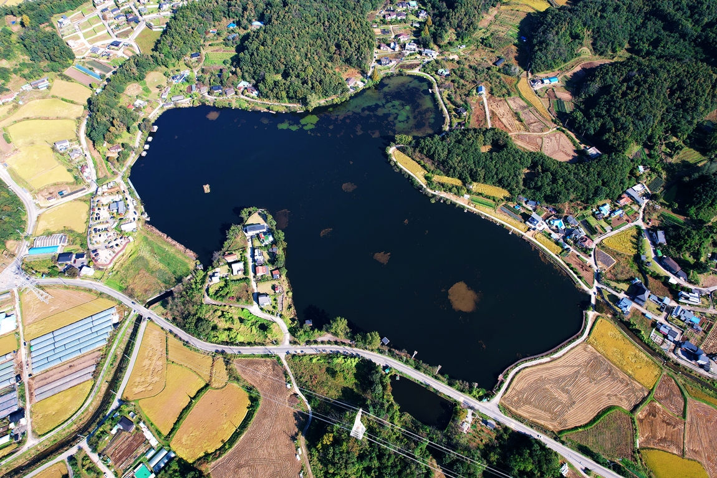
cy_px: 239
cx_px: 358
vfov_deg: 57.2
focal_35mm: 22
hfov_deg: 78.6
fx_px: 438
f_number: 2.8
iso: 100
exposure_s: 1/725
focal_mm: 8.38
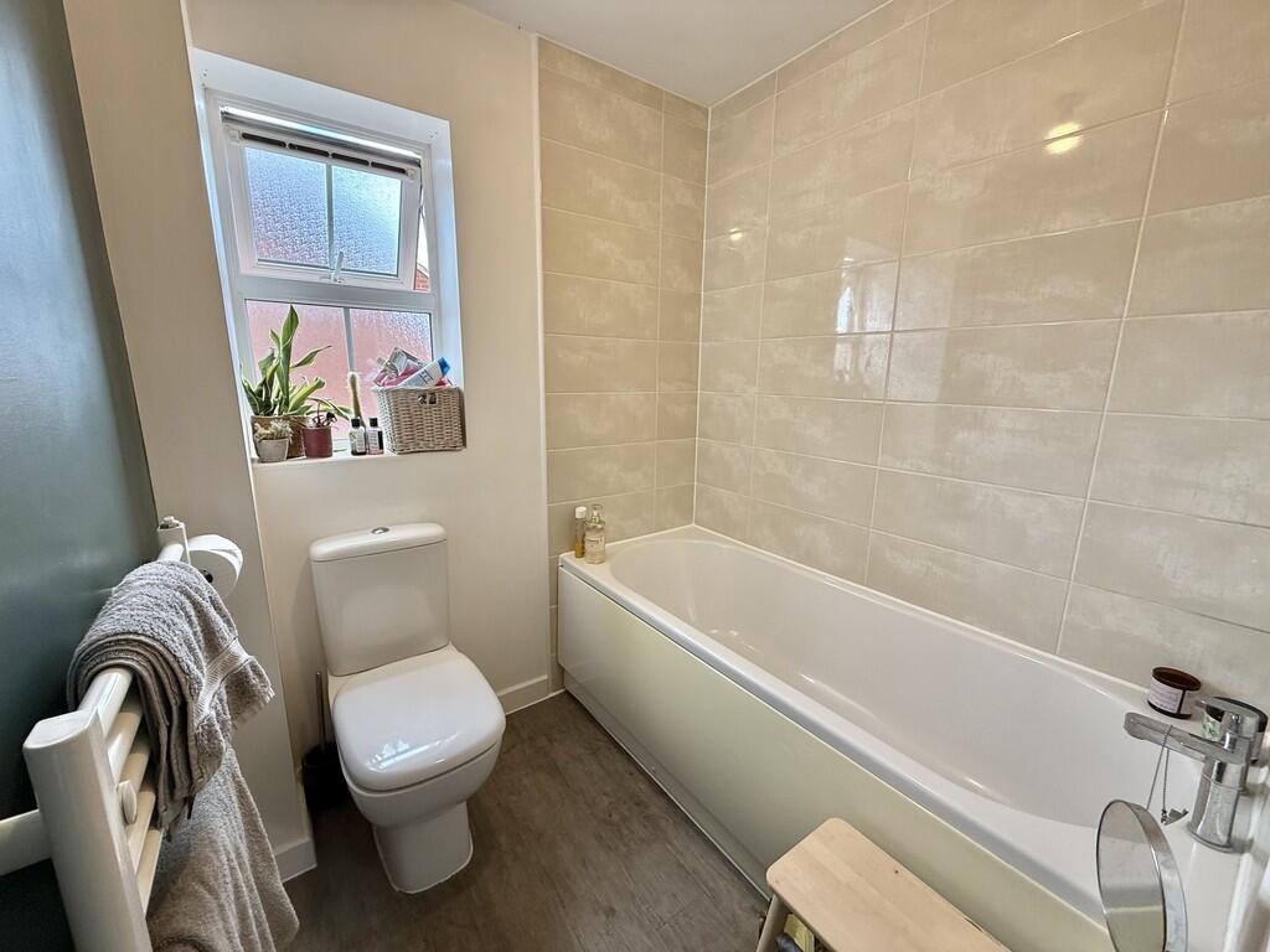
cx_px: 635
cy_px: 476
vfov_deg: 85.7
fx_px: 514
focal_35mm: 14
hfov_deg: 102.1
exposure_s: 1/99
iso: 160
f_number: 2.2
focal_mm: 2.22
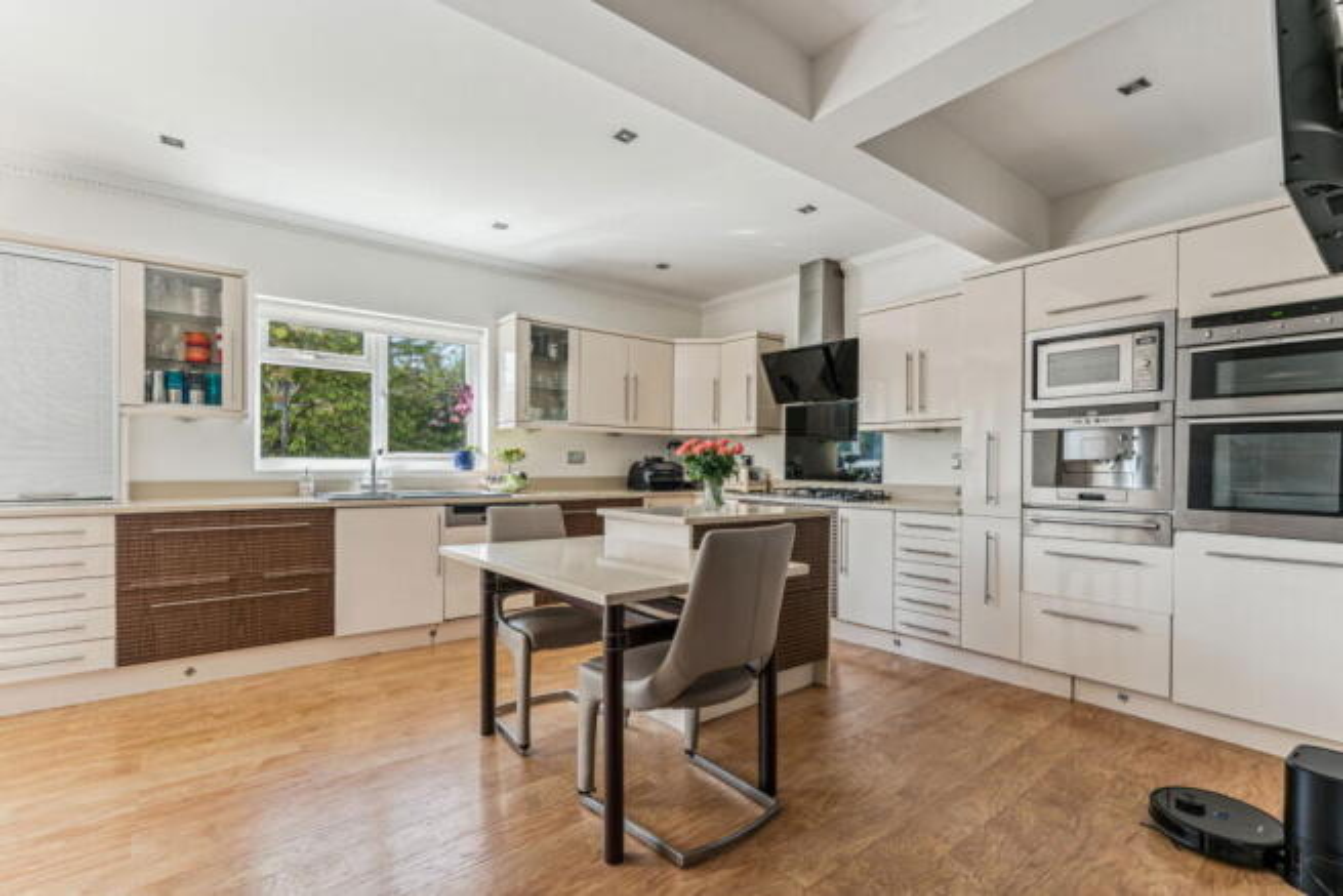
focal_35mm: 16
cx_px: 672
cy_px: 448
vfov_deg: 73.8
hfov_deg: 96.7
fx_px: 597
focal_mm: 16
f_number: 7.1
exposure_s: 1/60
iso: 400
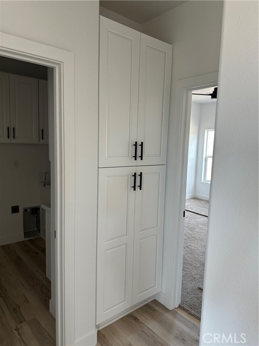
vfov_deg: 71.6
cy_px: 173
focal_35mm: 24
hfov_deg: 56.8
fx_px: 239
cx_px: 130
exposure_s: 1/121
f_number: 1.78
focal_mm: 6.86
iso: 160
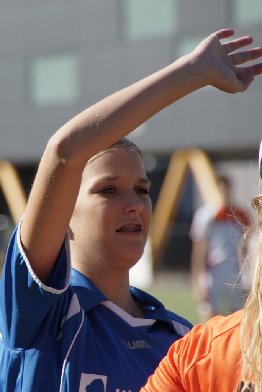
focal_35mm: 375
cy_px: 196
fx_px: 4088
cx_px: 131
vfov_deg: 5.5
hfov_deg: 3.7
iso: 200
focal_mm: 250
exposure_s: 1/500
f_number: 7.1
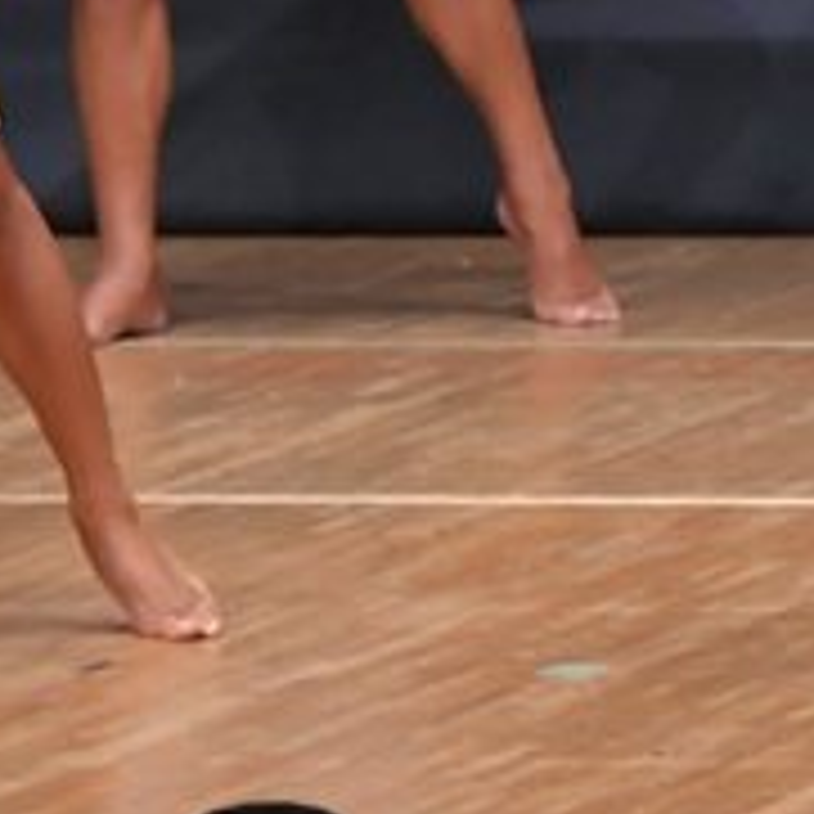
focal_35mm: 930
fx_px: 24742
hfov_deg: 1.9
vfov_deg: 1.9
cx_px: 1199
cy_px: -139
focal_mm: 170
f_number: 5.6
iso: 6400
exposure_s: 1/400
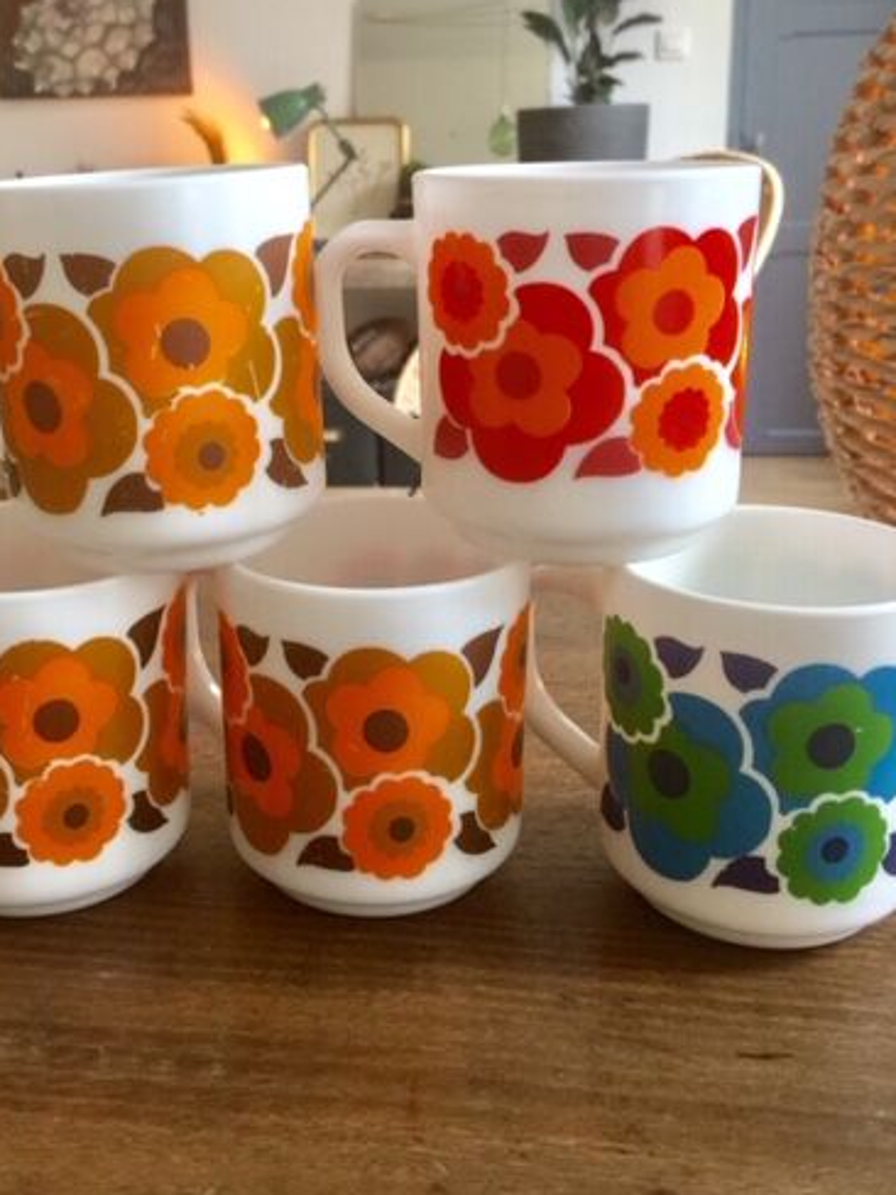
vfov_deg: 48.8
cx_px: 367
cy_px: 497
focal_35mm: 38
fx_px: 1311
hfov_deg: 37.6
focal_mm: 4.15
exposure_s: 1/17
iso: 50
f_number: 2.2
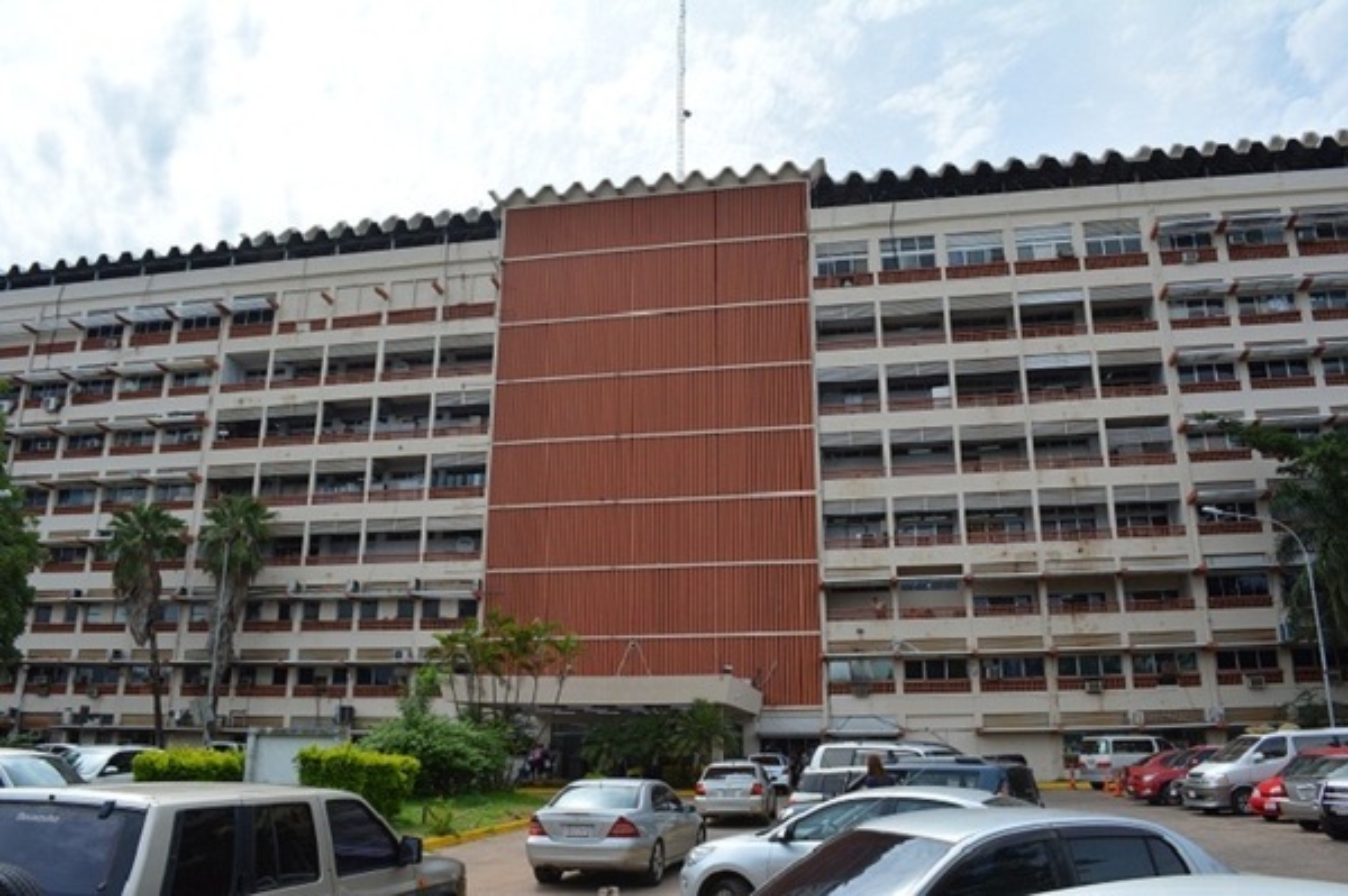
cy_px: 448
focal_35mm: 27
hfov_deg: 67.4
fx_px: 1010
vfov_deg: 47.9
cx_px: 674
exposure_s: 1/1600
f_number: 6.3
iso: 400
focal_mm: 18
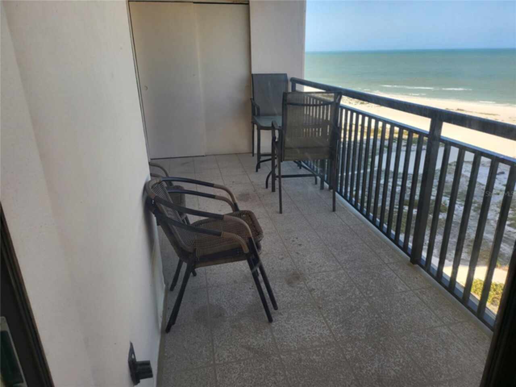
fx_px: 358
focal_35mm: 24
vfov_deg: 56.8
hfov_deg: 71.6
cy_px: 194
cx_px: 258
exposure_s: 1/447
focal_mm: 5
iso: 40
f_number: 1.8
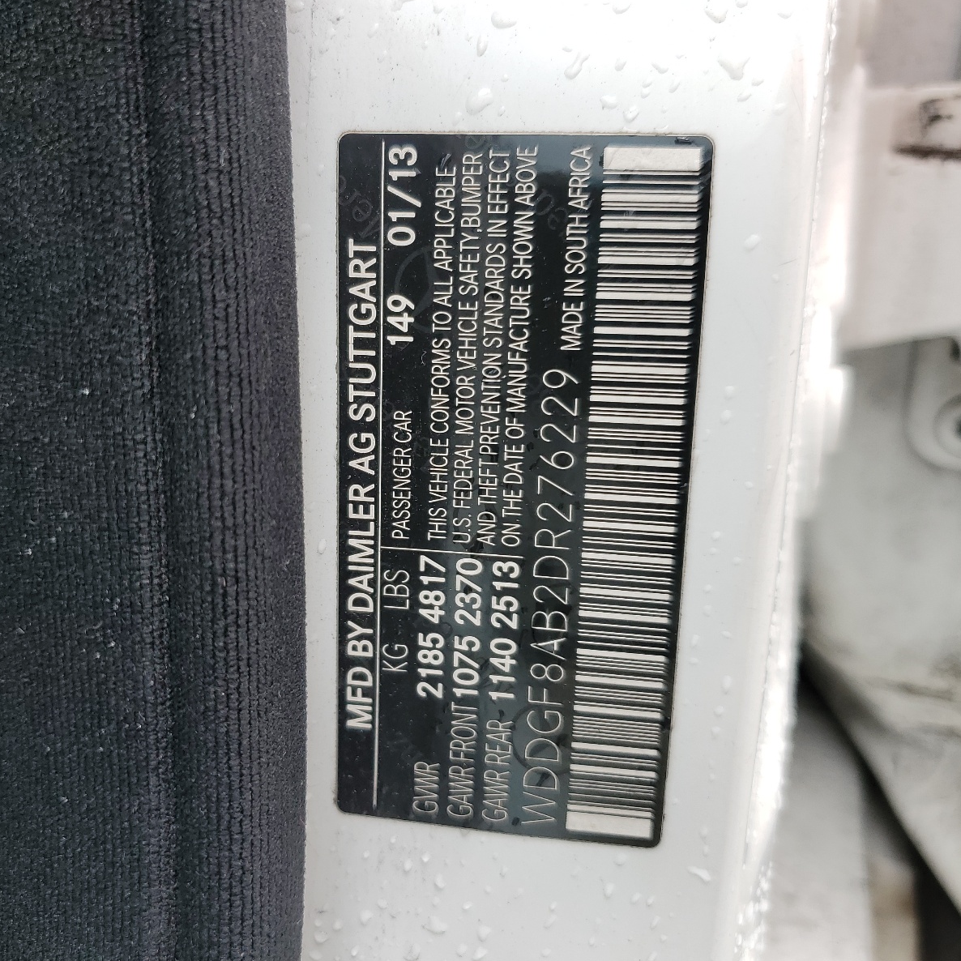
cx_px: 434
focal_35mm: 31
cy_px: 484
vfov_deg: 52.5
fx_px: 974
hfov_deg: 52.4
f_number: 1.5
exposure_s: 1/500
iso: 50
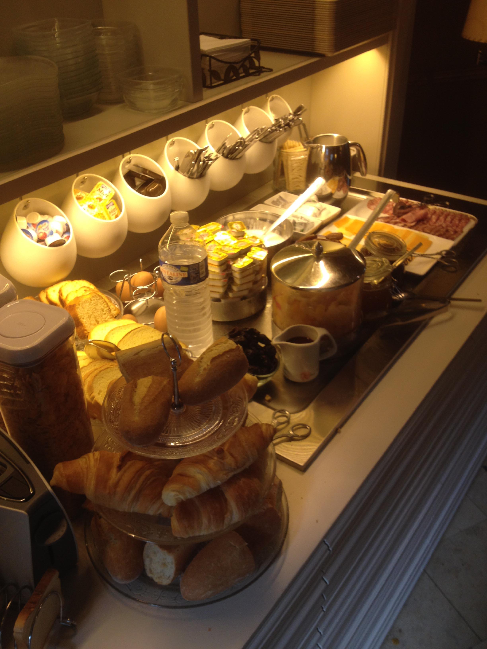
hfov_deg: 40.7
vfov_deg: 52.6
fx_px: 657
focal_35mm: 35
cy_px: 324
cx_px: 244
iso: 64
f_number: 2.4
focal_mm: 4.28
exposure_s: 1/20
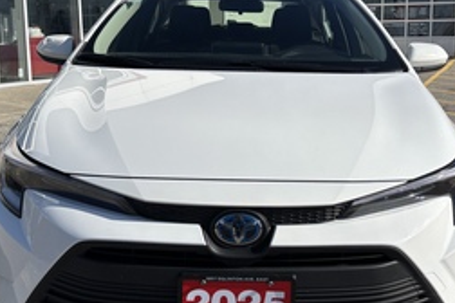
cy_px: 161
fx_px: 569
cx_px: 226
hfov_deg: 43.6
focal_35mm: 45
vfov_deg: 29.9
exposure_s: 1/7194
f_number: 1.6
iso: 50
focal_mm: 5.96
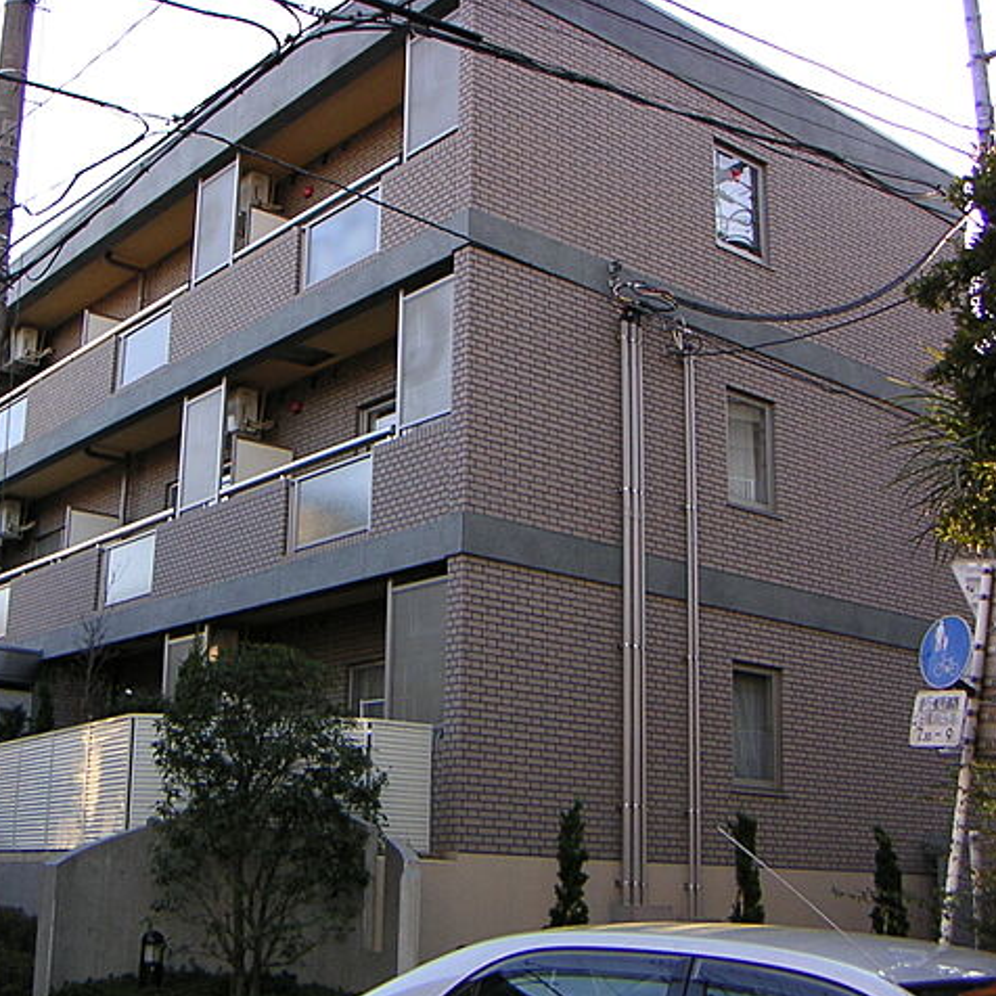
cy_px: 498
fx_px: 1432
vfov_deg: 38.3
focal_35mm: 44
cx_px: 339
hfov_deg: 38.0
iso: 64
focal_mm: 4.8
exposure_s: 1/125
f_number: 2.8
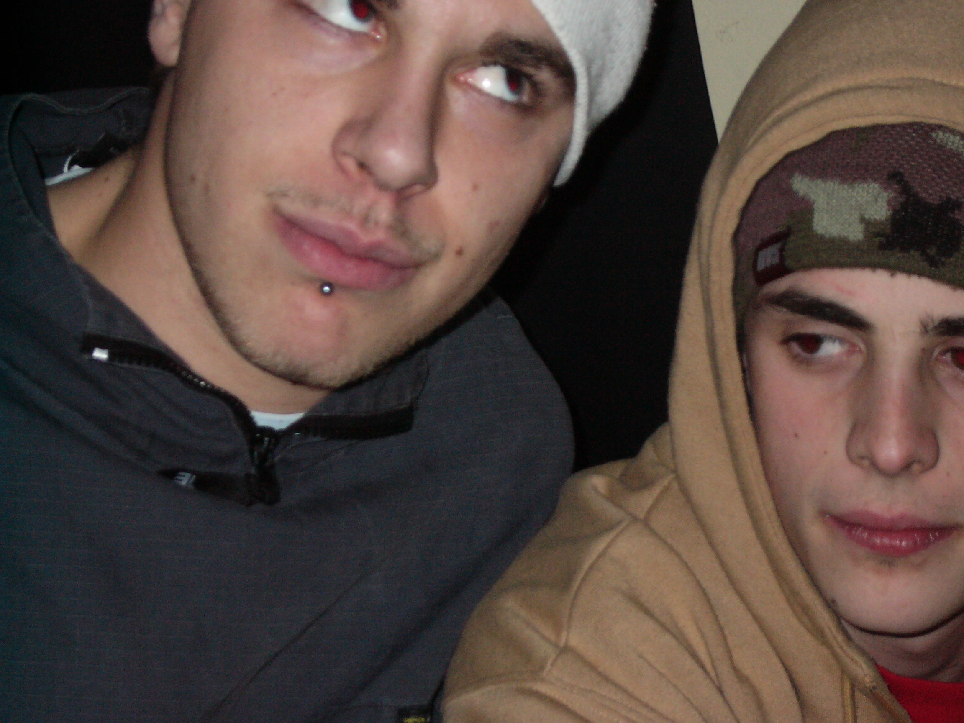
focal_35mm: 89
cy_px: 362
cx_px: 482
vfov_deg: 16.6
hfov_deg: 22.0
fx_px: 2479
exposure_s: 1/60
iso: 200
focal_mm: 14.7
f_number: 4.6
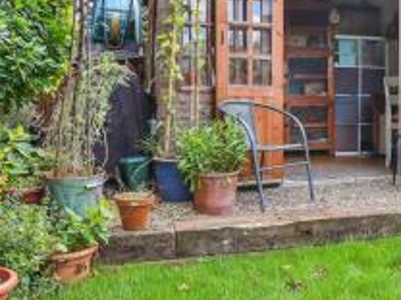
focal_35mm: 55
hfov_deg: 34.4
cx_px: 289
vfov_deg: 26.5
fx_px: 637
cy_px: 109
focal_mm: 17
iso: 160
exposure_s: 1/50
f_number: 8
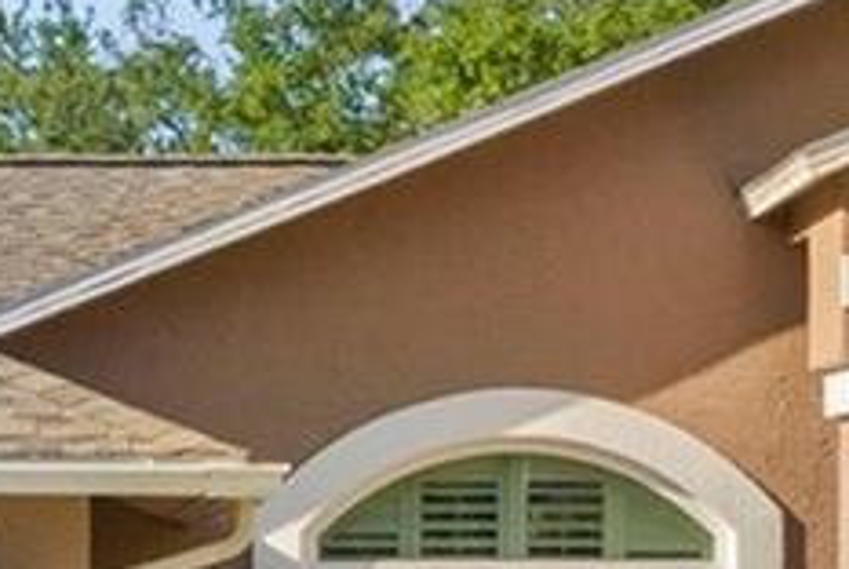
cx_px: 153
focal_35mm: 171
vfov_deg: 8.0
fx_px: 4038
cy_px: 658
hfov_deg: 12.0
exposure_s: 1/2000
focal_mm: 12.29
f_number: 2.8
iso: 100
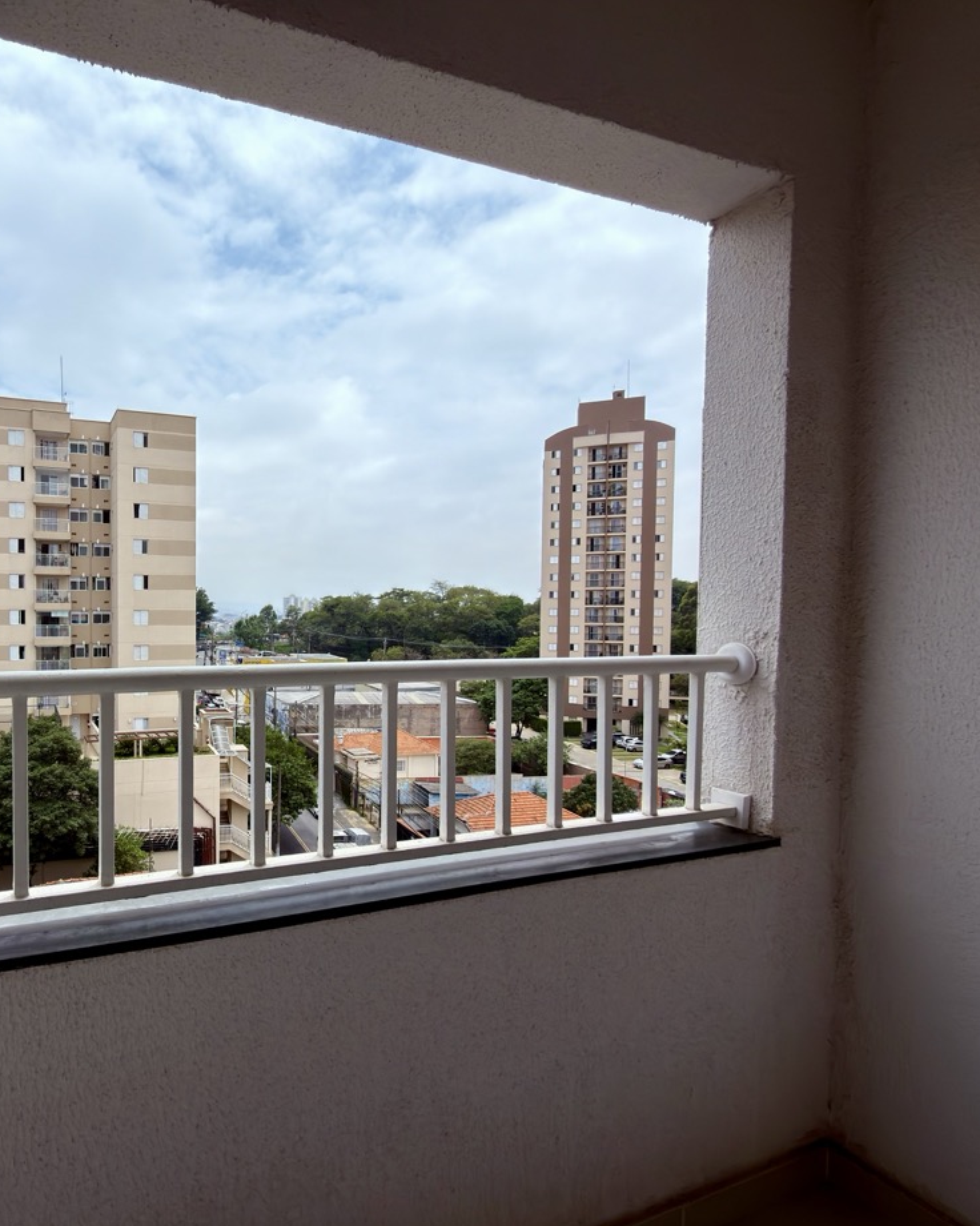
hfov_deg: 66.2
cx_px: 238
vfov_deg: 83.3
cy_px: 636
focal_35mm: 19
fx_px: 689
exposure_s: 1/1256
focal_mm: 2.22
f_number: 2.2
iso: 16
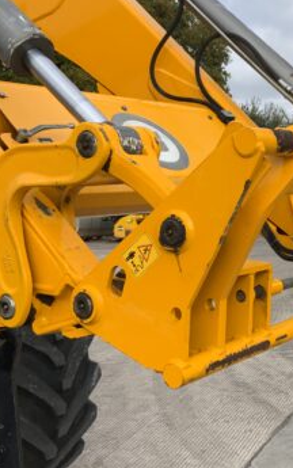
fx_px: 727
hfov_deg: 21.6
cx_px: 319
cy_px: 212
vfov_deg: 35.6
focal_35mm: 57
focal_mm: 3
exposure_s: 1/1377
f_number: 1.8
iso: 16
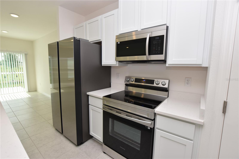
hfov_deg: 100.4
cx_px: 120
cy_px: 80
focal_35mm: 15
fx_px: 100
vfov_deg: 77.3
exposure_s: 1/125
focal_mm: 10
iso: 100
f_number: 5.6
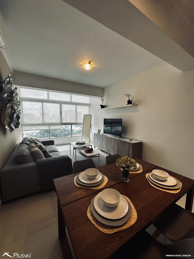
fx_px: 105
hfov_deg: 85.7
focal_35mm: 14
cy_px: 130
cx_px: 97
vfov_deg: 102.1
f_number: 2.2
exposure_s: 1/121
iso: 80
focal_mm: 2.22
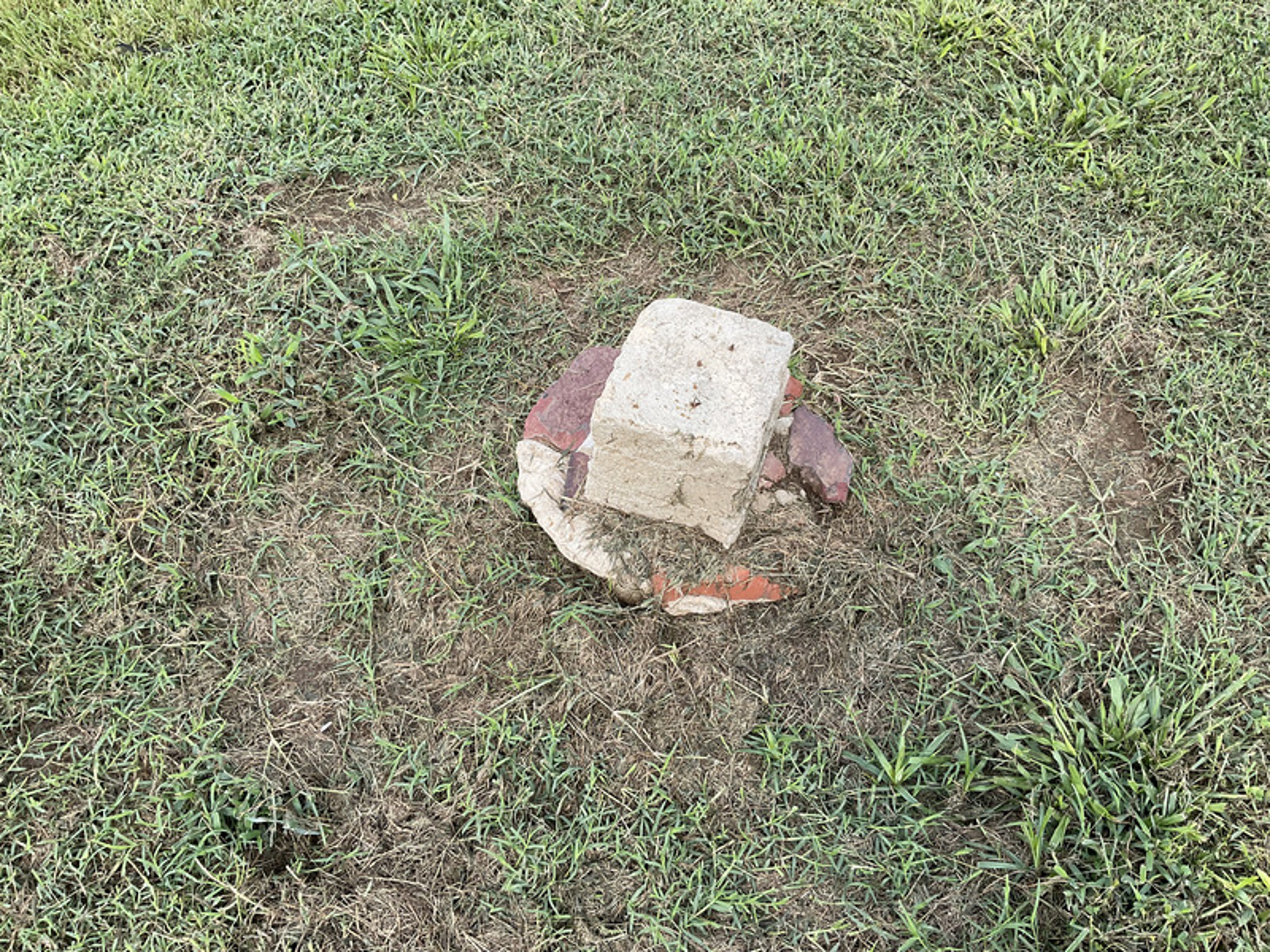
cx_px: 635
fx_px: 1064
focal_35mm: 29
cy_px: 476
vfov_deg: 48.2
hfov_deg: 61.7
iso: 16
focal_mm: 3
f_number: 1.8
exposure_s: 1/586
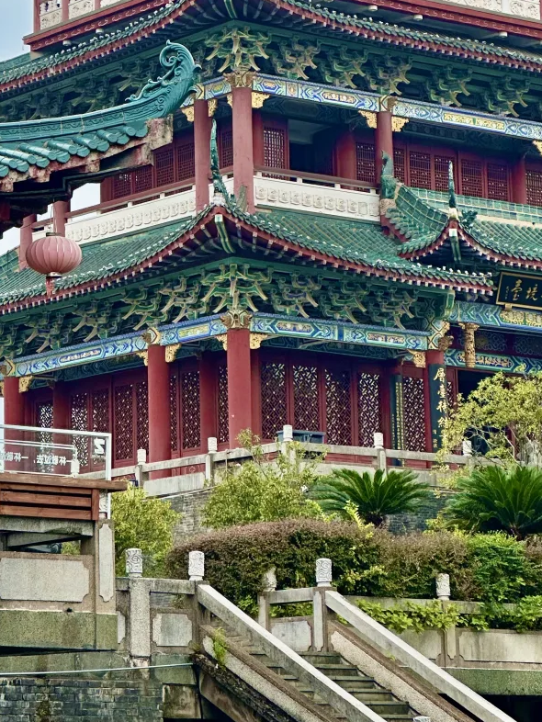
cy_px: 77
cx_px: 156
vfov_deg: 13.9
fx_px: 2942
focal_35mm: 141
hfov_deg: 10.5
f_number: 2.8
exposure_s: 1/194
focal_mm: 9
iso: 32
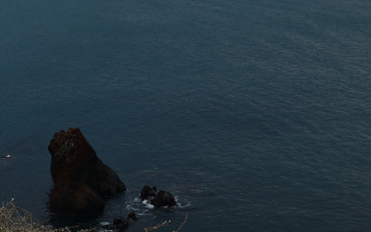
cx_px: -42
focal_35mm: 90
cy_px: -98
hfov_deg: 21.8
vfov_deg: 13.8
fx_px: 910
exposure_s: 1/125
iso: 100
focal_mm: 20
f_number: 5.6
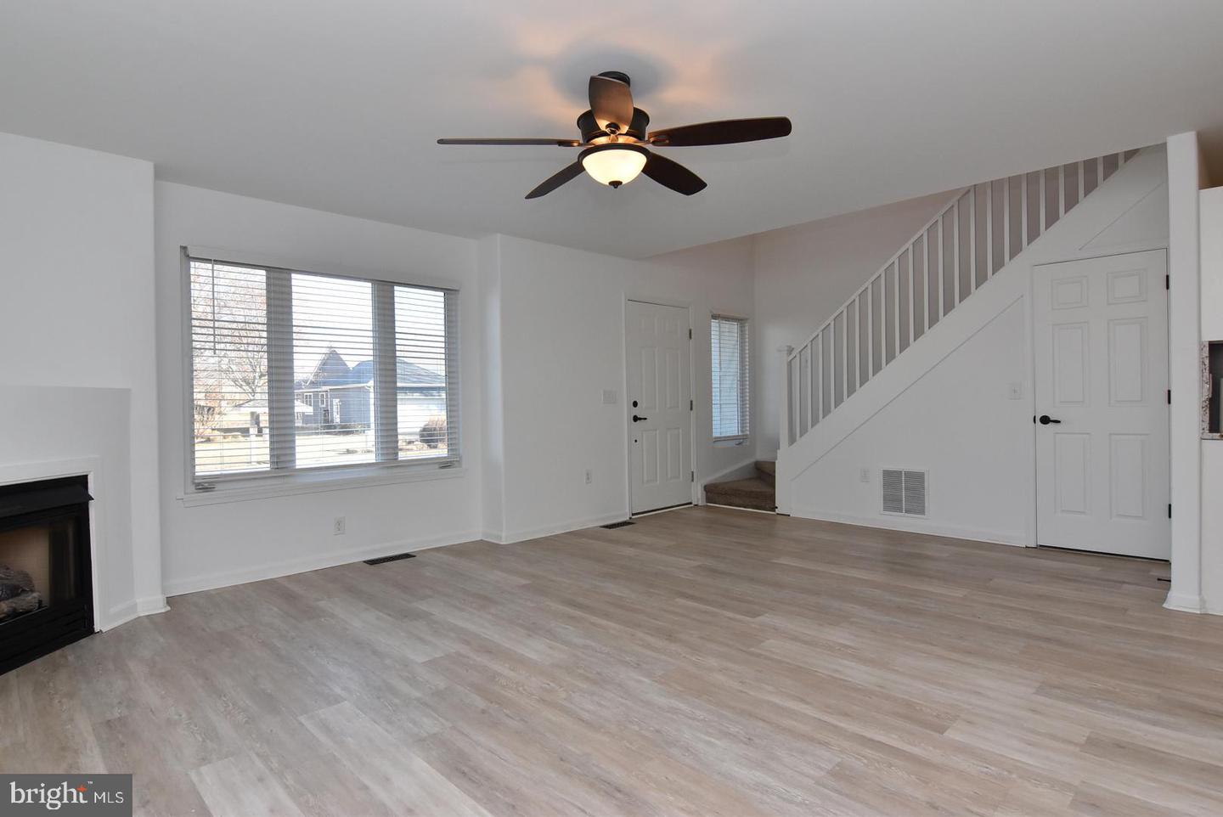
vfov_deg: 67.5
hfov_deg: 90.0
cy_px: 408
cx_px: 612
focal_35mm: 18
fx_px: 612
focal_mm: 12
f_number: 8
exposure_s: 1/200
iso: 800
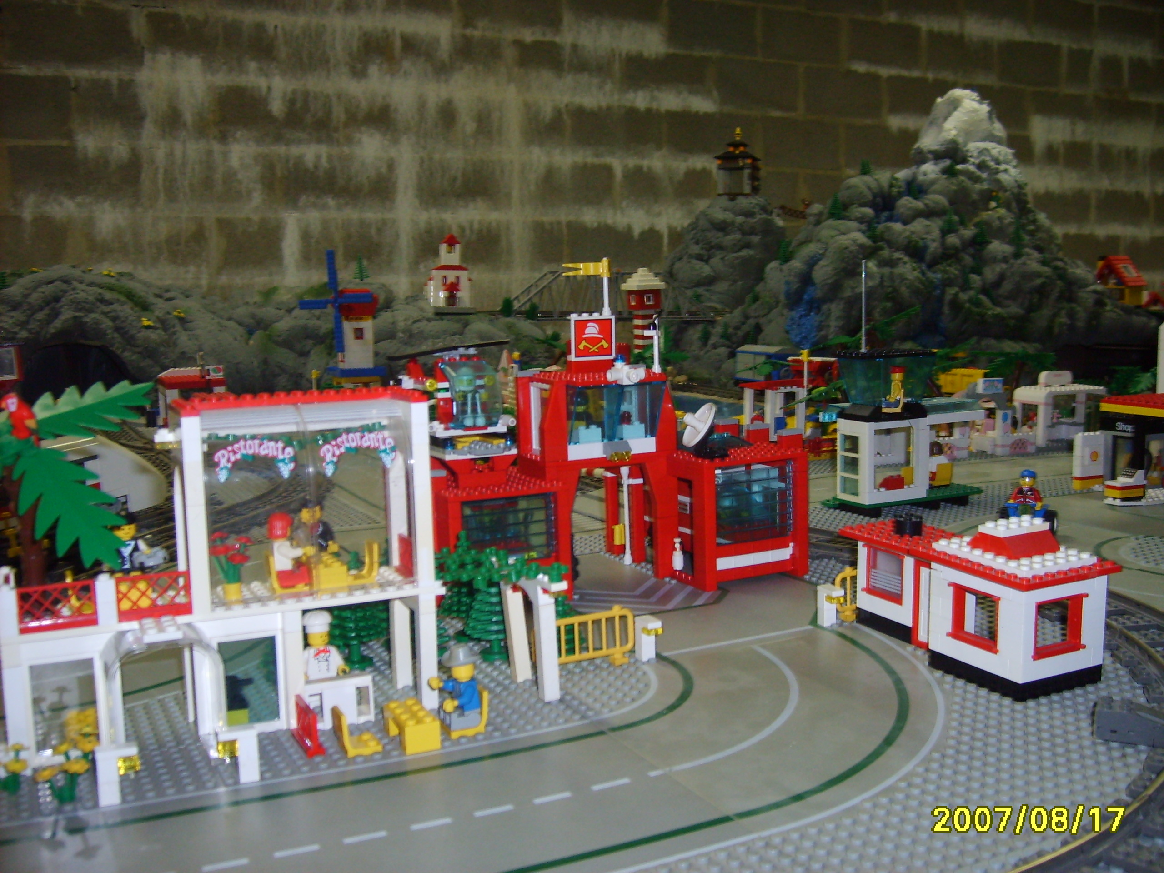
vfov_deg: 40.7
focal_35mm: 35
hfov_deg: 52.6
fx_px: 1177
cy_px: 436
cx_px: 582
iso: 100
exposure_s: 1/45
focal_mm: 5.8
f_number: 2.8
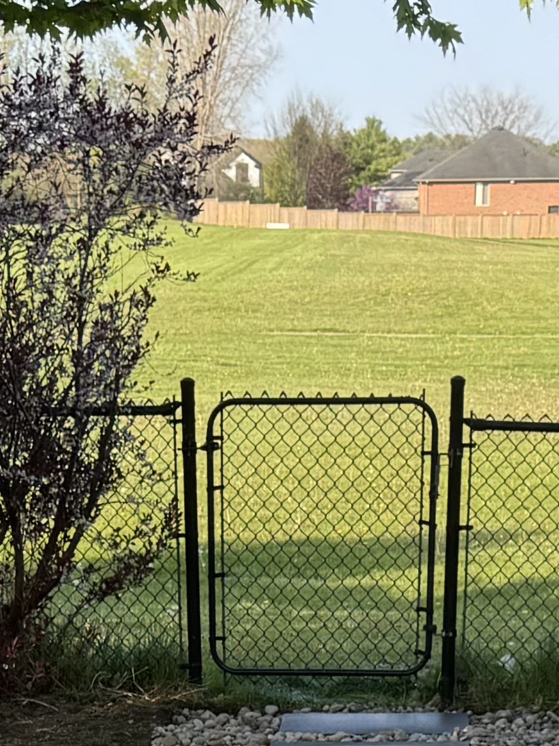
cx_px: 203
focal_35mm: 116
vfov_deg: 14.7
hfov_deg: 12.8
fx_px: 2499
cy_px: 1370
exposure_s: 1/782
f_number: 1.78
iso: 80
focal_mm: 6.76
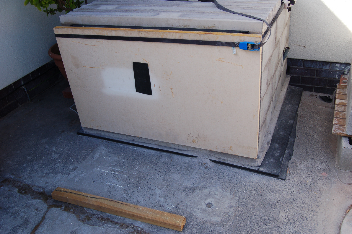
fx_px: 337
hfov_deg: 55.1
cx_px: 176
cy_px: 117
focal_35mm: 34
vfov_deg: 38.3
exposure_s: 1/160
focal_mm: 23
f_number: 6.3
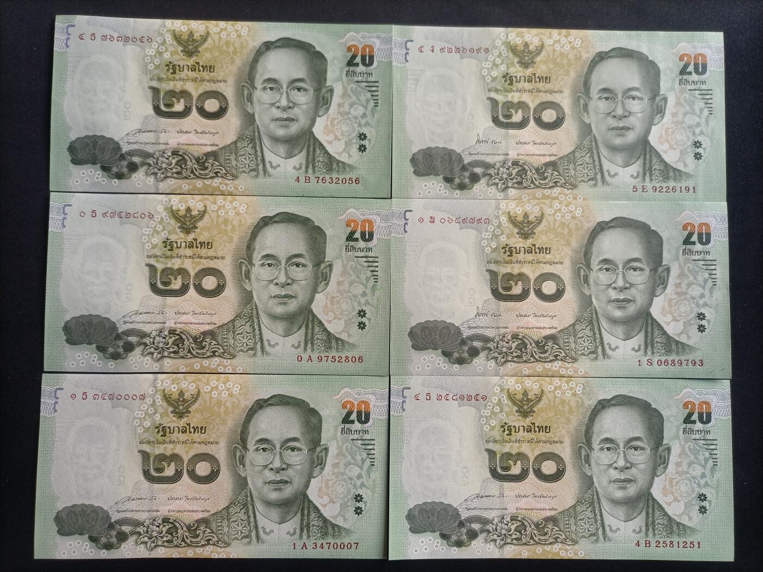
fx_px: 573
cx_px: 382
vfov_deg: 53.1
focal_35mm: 26
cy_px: 286
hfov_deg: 67.3
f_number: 1.8
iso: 245
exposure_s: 1/100
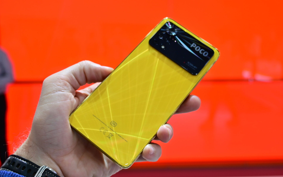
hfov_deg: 46.2
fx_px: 332
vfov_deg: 29.9
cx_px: 141
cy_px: 94
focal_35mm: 43
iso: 250
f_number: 5
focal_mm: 28
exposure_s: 1/100
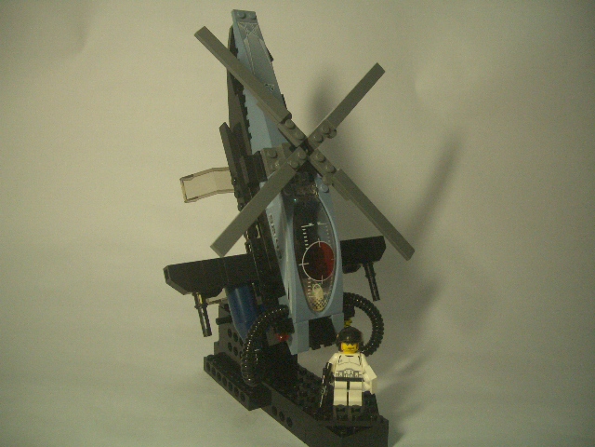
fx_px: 602
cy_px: 224
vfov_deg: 40.7
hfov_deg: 52.6
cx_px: 298
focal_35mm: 35
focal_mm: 5.8
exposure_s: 1/100
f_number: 2.6
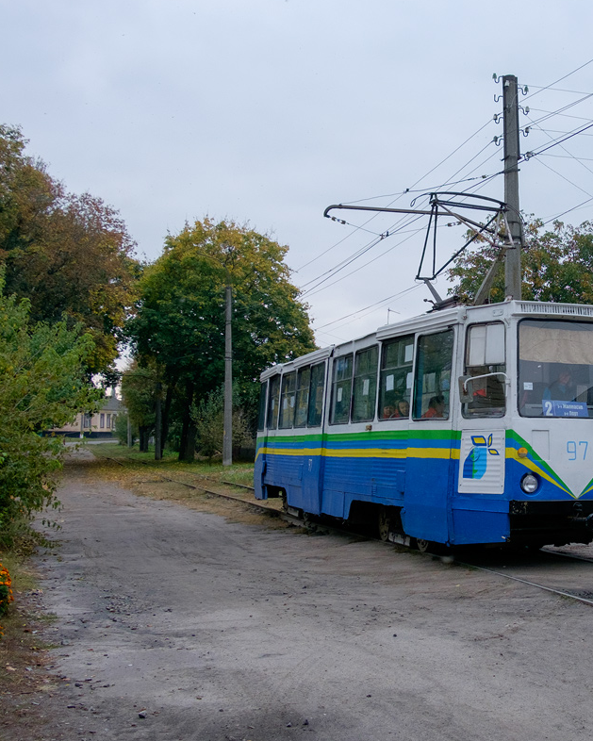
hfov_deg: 34.1
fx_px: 943
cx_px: 455
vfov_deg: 42.9
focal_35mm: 43
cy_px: 370
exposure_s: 1/500
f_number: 6.4
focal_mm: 20.1
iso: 640
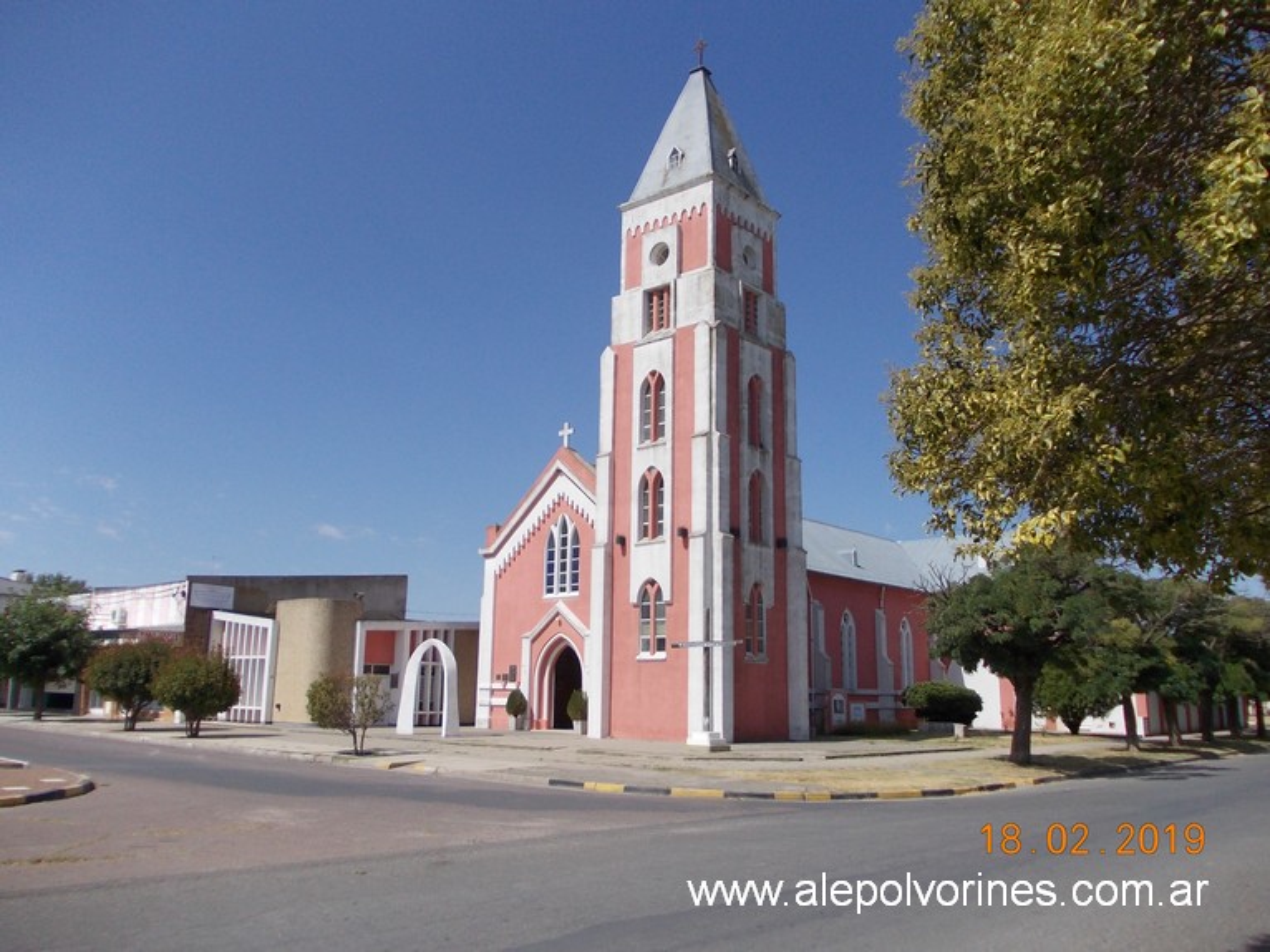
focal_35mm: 28
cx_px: 635
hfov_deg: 63.5
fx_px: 1027
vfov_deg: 49.7
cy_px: 476
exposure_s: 1/640
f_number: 5.4
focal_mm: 4
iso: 80
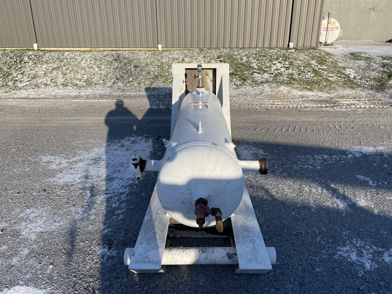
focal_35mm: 26
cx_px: 196
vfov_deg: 53.1
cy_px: 147
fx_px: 294
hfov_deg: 67.3
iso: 32
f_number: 1.6
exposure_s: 1/2817
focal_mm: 4.2
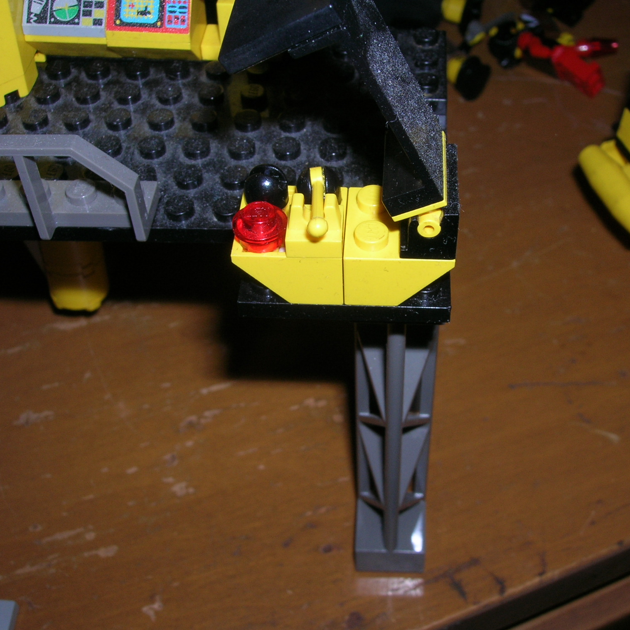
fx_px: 885
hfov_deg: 38.9
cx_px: 398
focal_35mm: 43
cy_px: 311
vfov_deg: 39.2
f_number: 4.9
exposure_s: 1/60.1
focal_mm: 6
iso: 50
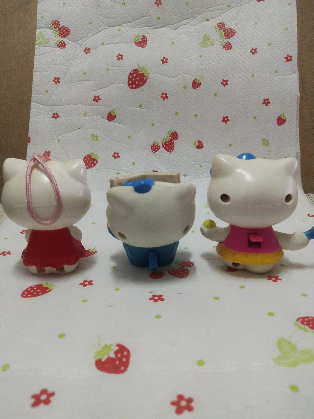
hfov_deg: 46.8
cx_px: 157
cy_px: 210
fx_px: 363
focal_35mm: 30
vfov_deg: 60.0
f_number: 1.8
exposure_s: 1/33.3
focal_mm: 3.95
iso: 363
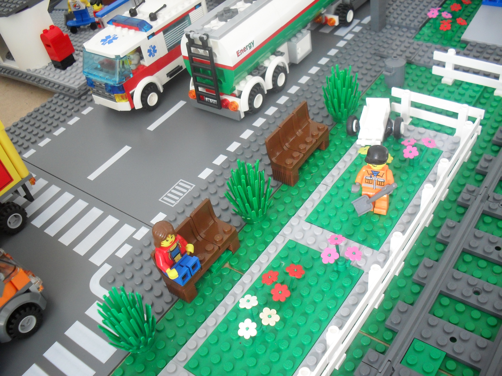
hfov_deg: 52.6
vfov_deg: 40.7
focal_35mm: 35
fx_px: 508
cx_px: 251
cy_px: 188
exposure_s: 1/1.43
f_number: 3.2
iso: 200
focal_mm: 6.3
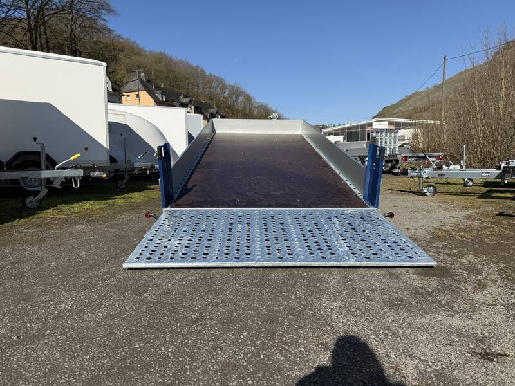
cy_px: 193
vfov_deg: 56.8
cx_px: 258
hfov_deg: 71.6
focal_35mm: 24
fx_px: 357
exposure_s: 1/4975
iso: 80
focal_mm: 6.76
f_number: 1.78
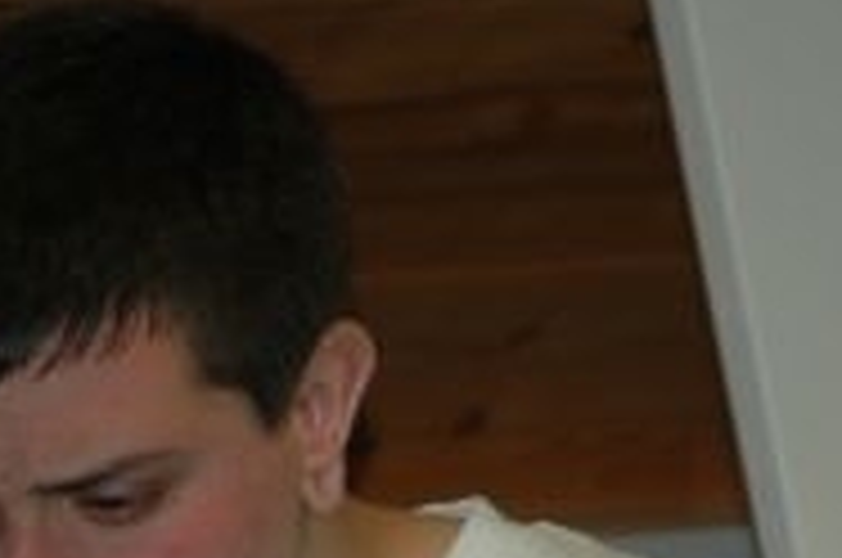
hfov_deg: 5.2
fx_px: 9293
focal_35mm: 398
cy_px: 702
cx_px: 113
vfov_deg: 3.4
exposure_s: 1/60
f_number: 5.6
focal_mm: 90
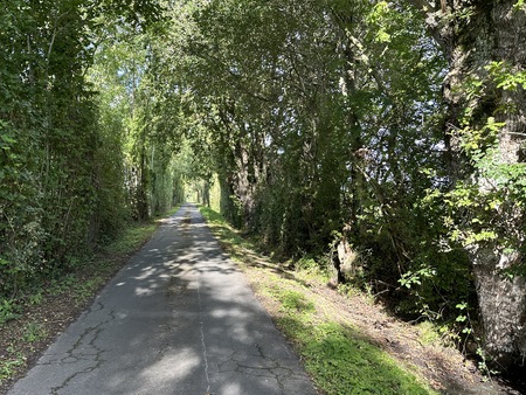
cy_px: 185
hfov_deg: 56.3
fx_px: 487
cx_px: 206
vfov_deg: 44.2
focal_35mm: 32
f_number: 1.78
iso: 80
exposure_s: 1/267
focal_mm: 6.86
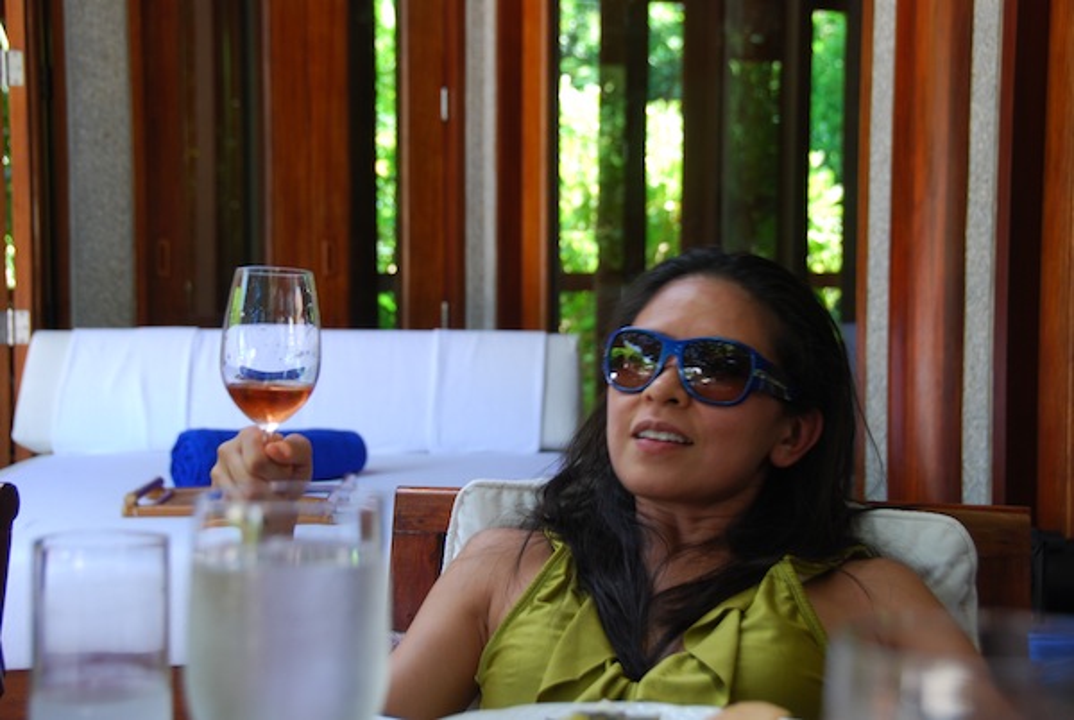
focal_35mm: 66
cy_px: 360
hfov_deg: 30.5
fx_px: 1972
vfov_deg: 20.7
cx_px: 537
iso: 200
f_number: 4.5
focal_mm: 44
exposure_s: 1/40
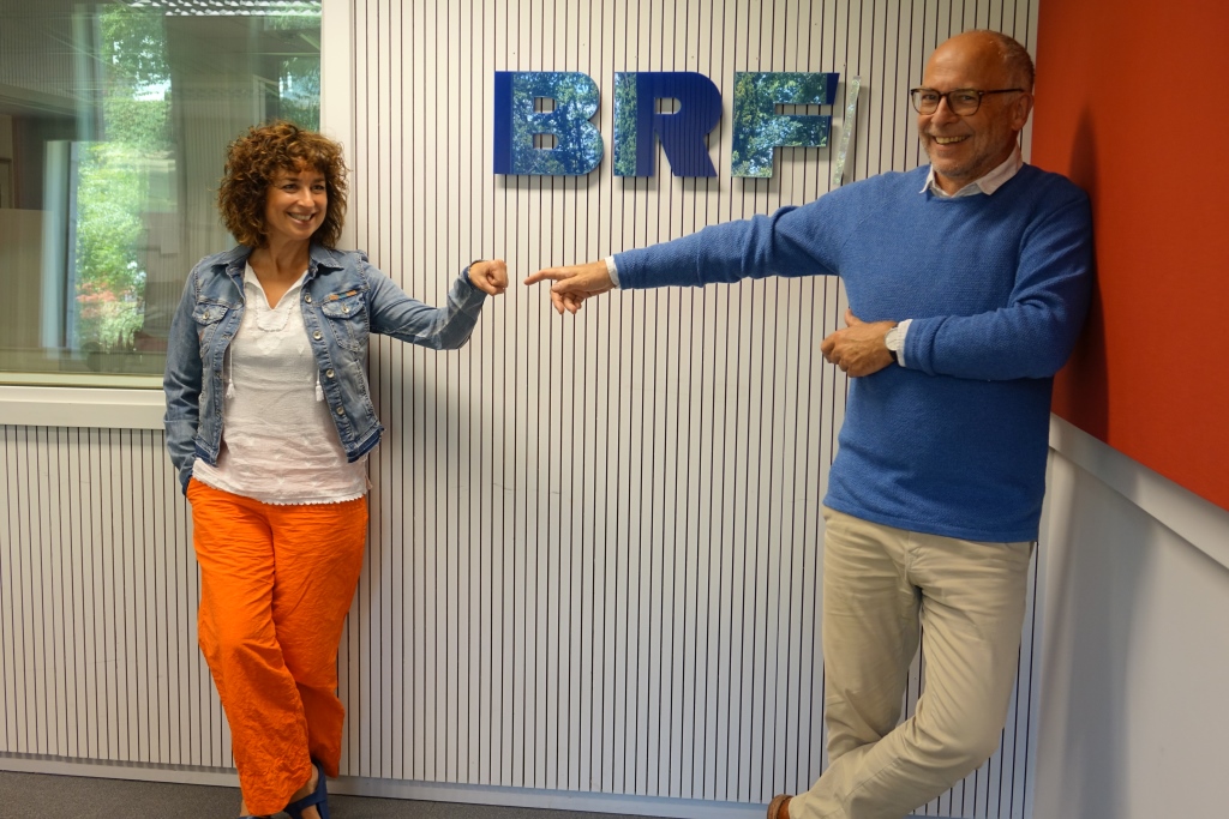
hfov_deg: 51.9
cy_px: 410
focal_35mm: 37
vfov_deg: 36.0
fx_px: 1263
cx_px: 614
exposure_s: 1/40
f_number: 2.8
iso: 250
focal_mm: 13.65
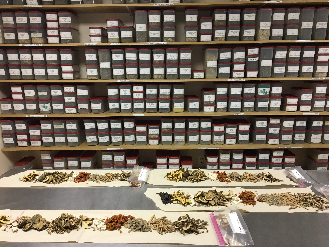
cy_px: 124
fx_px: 276
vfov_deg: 48.2
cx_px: 164
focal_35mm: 29
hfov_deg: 61.7
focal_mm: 4.15
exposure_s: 1/30
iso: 50
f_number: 2.2
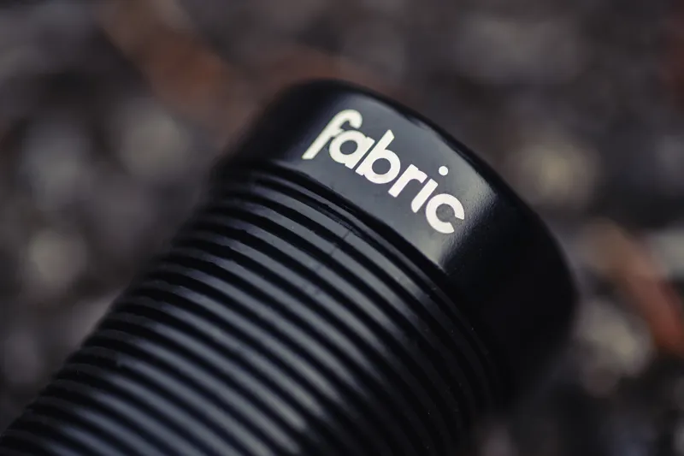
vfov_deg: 13.0
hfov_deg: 19.5
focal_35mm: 105
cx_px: 342
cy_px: 228
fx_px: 1994
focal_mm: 105
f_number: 4.2
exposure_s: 1/400
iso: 320
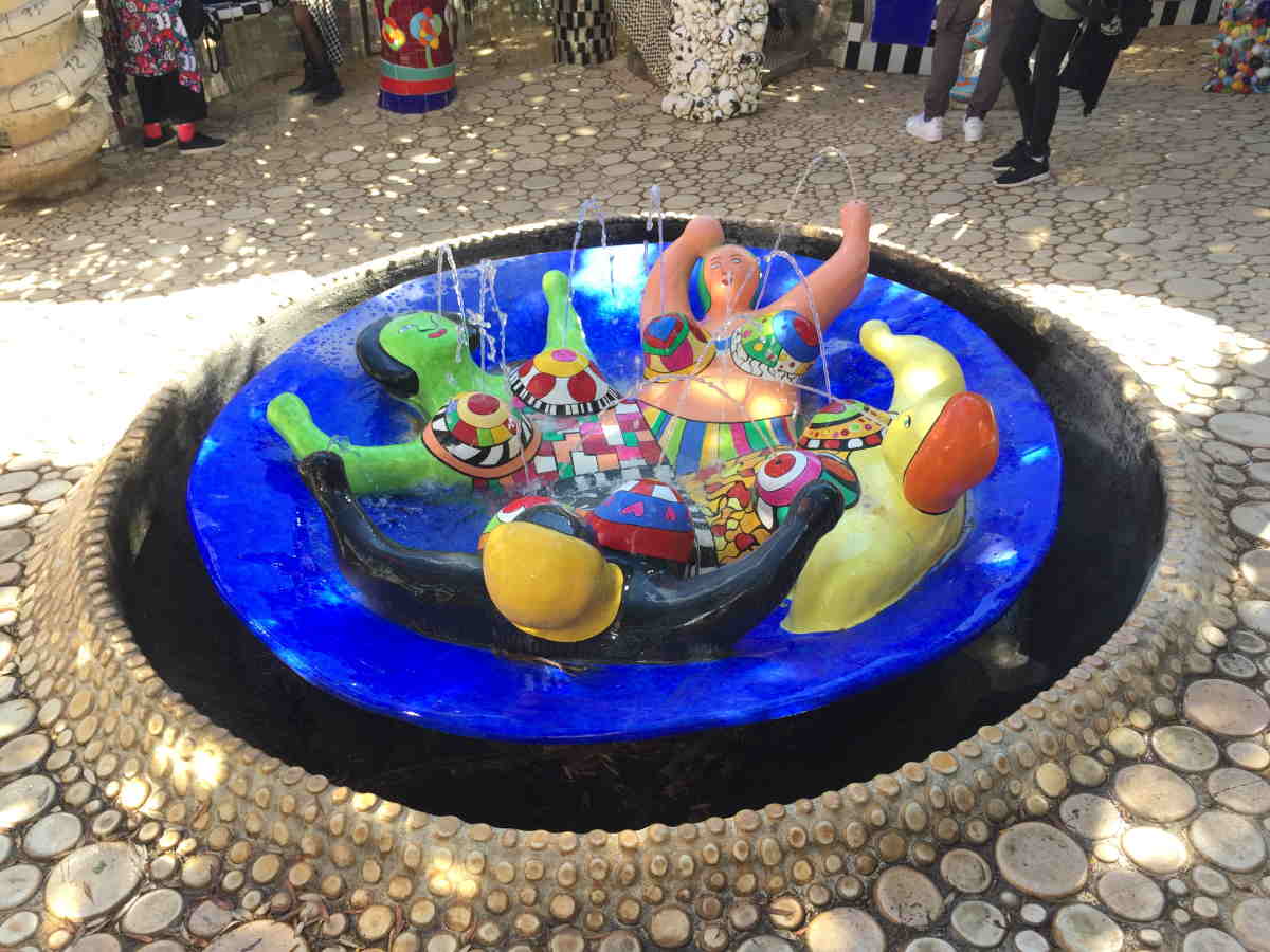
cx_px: 635
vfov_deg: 48.2
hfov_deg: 61.7
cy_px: 476
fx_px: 1064
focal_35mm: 29
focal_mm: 4.15
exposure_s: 1/226
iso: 32
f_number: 2.2
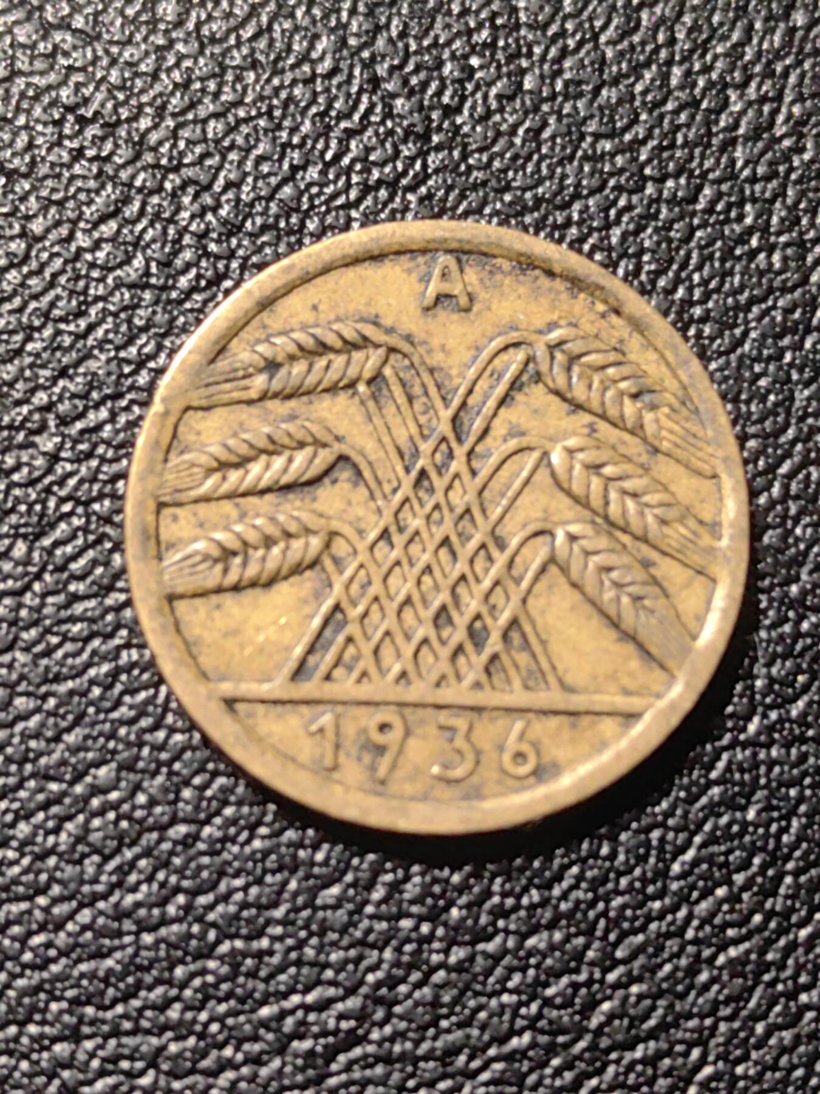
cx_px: 410
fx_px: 2464
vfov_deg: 25.0
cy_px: 547
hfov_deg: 18.9
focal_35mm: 78
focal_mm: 5.75
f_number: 2
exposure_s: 1/93.9
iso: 160
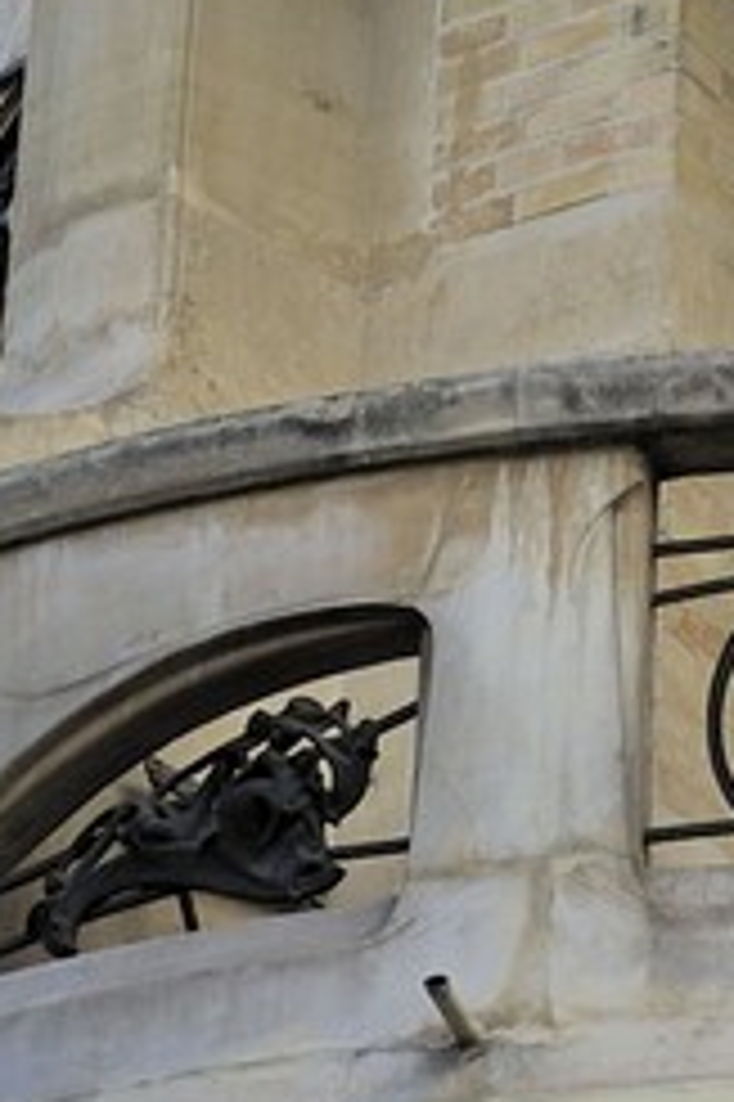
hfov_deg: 4.4
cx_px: 770
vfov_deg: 6.2
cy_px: -2002
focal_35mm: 313
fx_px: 9585
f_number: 10
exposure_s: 1/125
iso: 200
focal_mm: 48
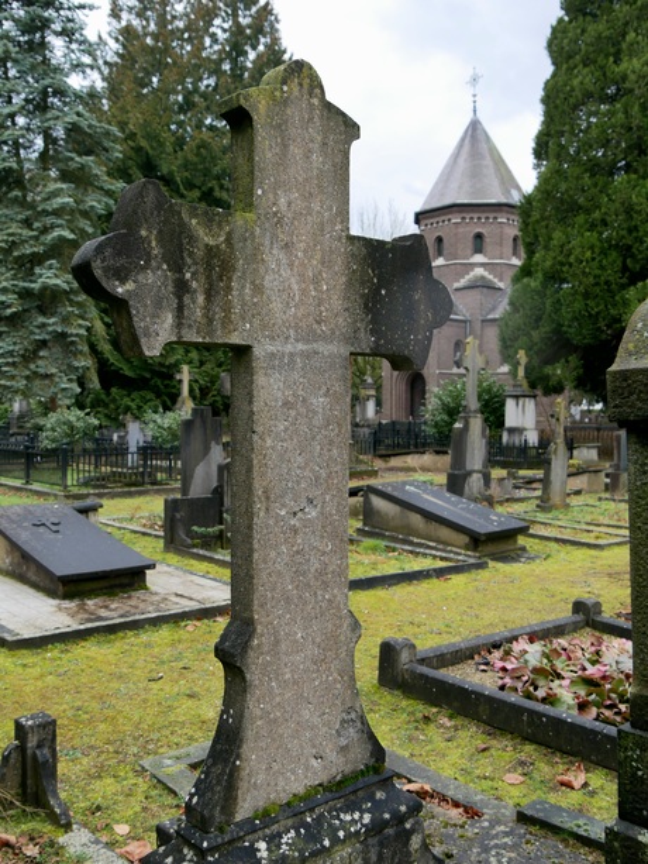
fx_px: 848
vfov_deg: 53.9
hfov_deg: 41.8
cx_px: 324
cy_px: 432
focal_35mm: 34
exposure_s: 1/161
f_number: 5
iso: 200
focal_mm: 17
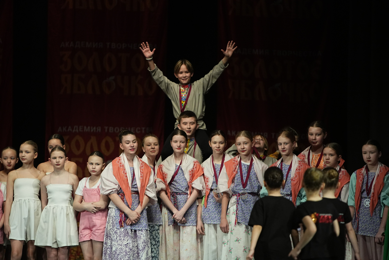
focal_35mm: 200
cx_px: 194
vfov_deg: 6.9
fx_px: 2161
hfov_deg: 10.3
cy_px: 130
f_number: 2.8
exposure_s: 1/500
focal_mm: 200
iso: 4000
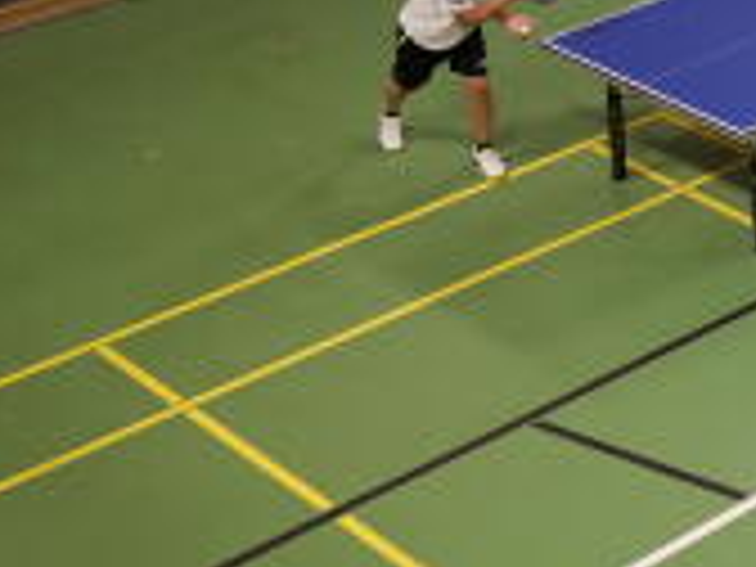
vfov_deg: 13.9
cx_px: 1220
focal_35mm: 105
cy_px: 25
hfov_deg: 16.6
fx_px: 2293
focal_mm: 16
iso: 400
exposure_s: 1/160
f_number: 1.4
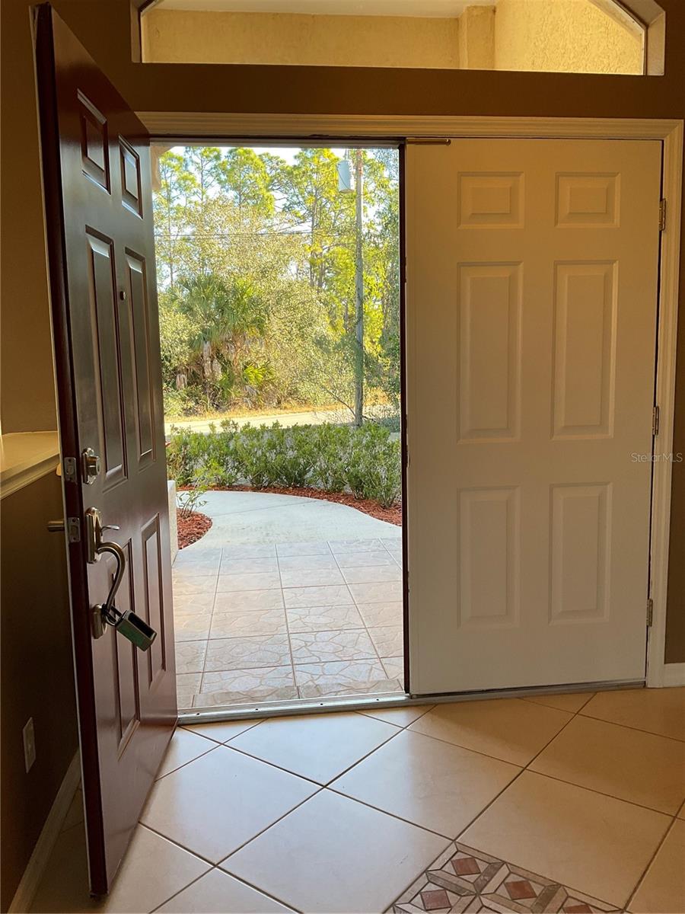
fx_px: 765
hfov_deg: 48.2
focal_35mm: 29
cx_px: 342
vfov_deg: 61.7
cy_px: 457
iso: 32
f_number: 1.8
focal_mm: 3
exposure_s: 1/122
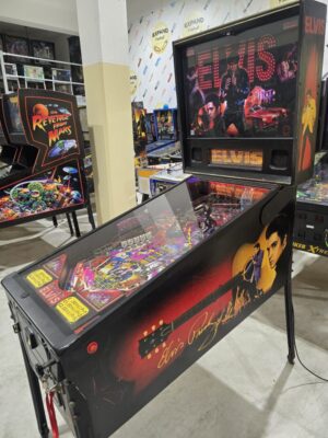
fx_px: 291
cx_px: 164
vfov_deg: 73.9
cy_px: 219
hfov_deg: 58.9
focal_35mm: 23
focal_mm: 6.3
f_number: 1.7
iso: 125
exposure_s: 1/100
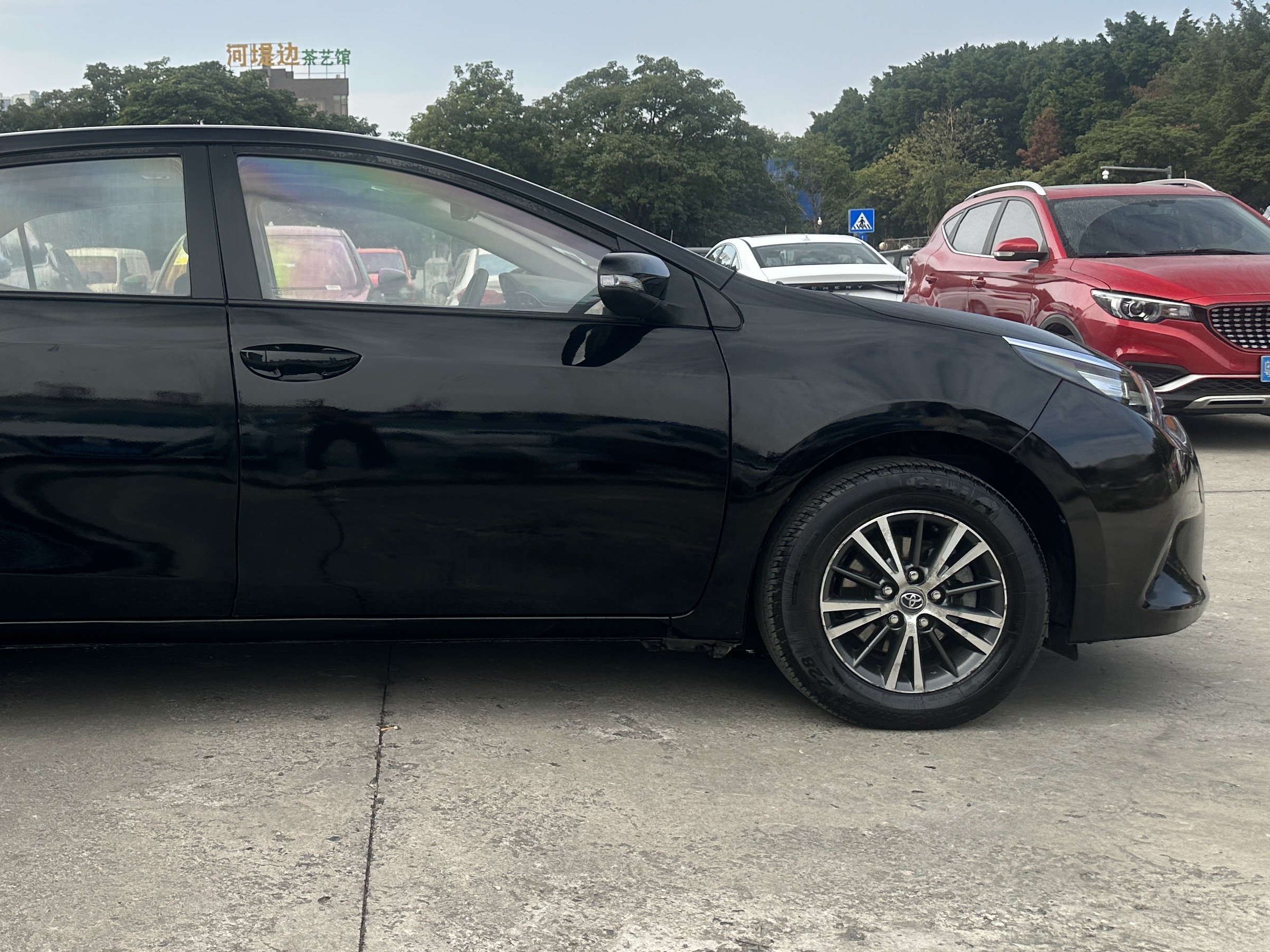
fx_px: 1467
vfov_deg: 35.8
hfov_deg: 45.2
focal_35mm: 40
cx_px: 321
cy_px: 365
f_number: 1.78
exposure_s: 1/1845
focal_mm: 6.86
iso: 80
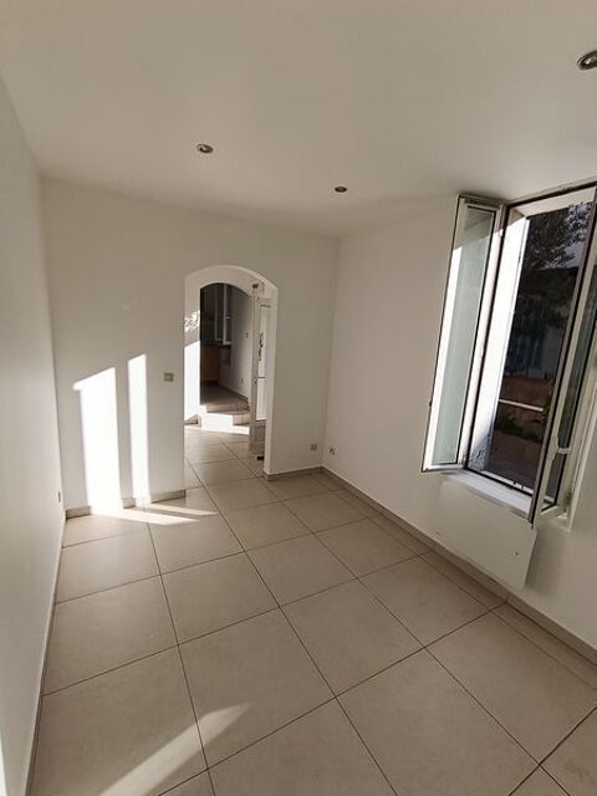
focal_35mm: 15
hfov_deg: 81.7
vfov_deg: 98.2
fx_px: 345
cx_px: 298
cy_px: 398
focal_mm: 1.65
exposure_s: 1/358
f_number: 2.2
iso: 50
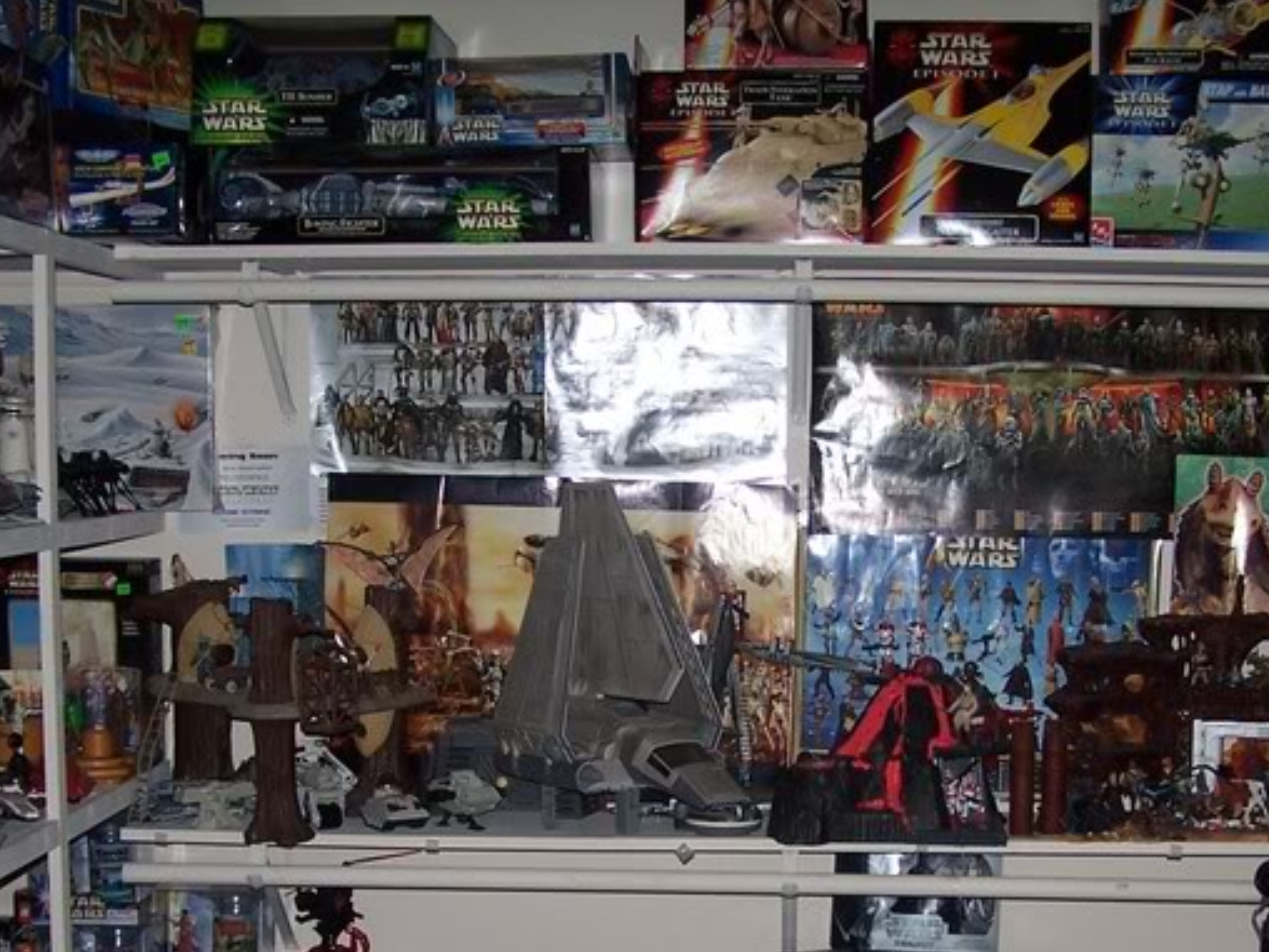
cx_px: 734
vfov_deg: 23.0
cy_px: 745
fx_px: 2310
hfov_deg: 30.7
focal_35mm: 63
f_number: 2.8
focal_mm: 6.7
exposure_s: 1/60
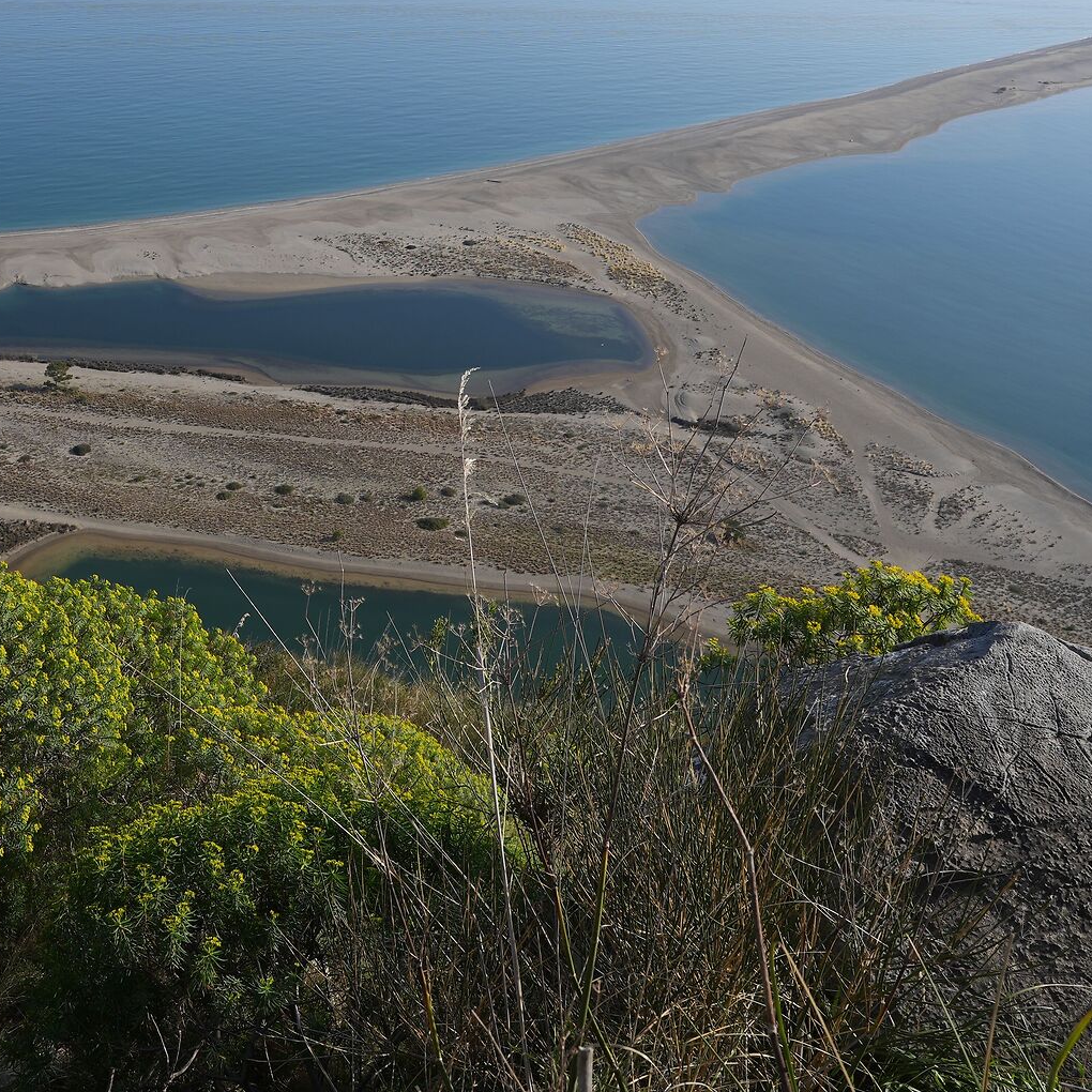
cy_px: 253
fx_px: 1428
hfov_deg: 40.0
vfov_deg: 40.5
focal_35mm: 40
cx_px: 207
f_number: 10
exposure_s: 1/125
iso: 100
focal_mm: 20
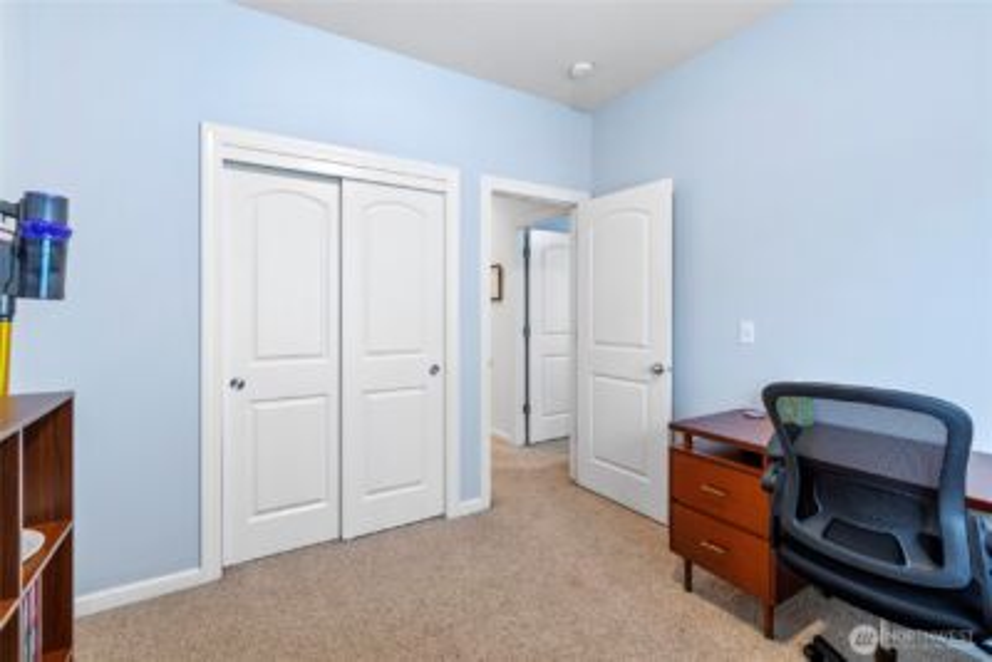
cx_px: 496
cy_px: 331
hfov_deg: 100.4
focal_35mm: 15
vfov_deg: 77.4
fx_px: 413
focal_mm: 10
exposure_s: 1
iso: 200
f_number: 9
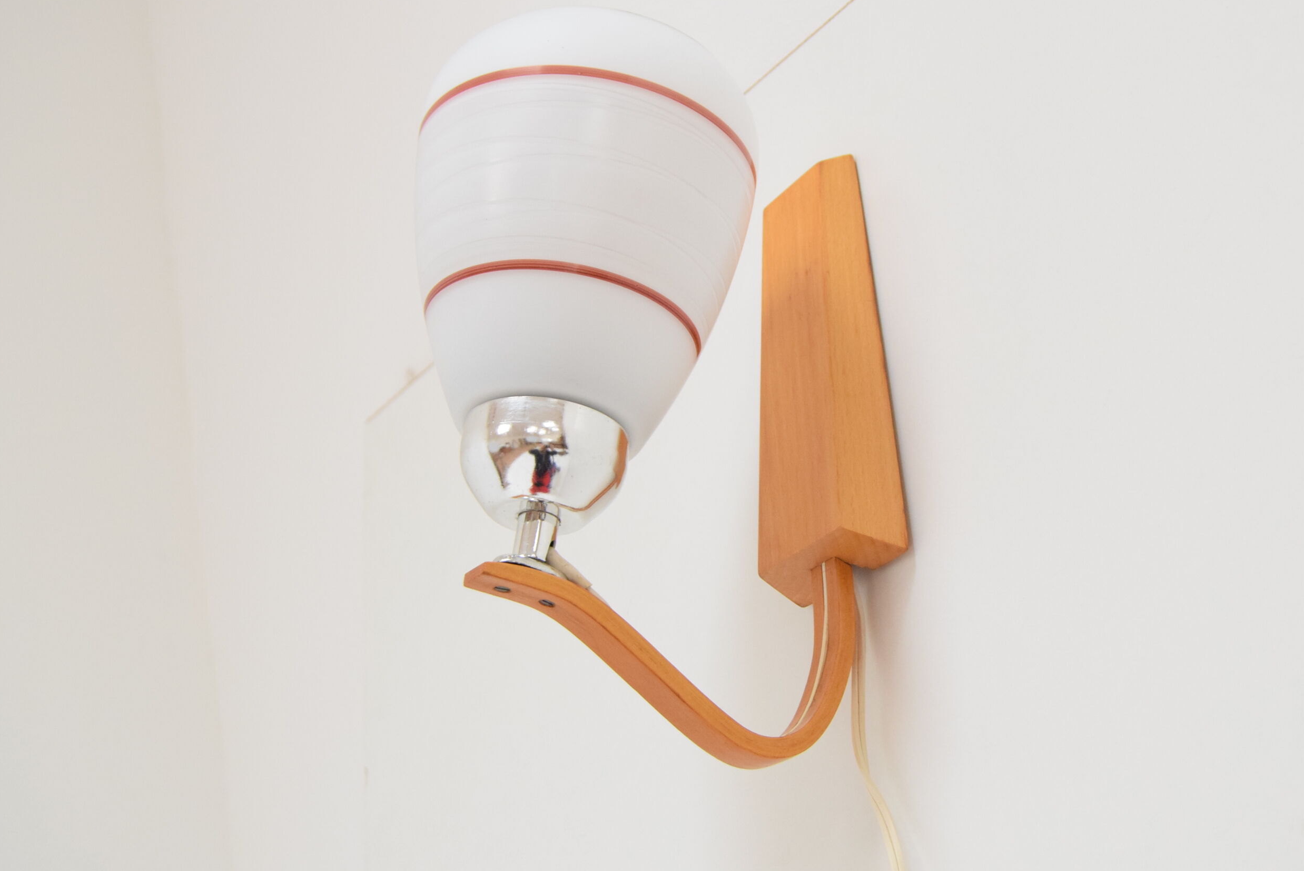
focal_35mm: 58
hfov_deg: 34.4
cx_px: 740
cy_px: 456
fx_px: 2102
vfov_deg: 23.4
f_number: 6.3
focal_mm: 32
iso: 1600
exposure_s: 1/160
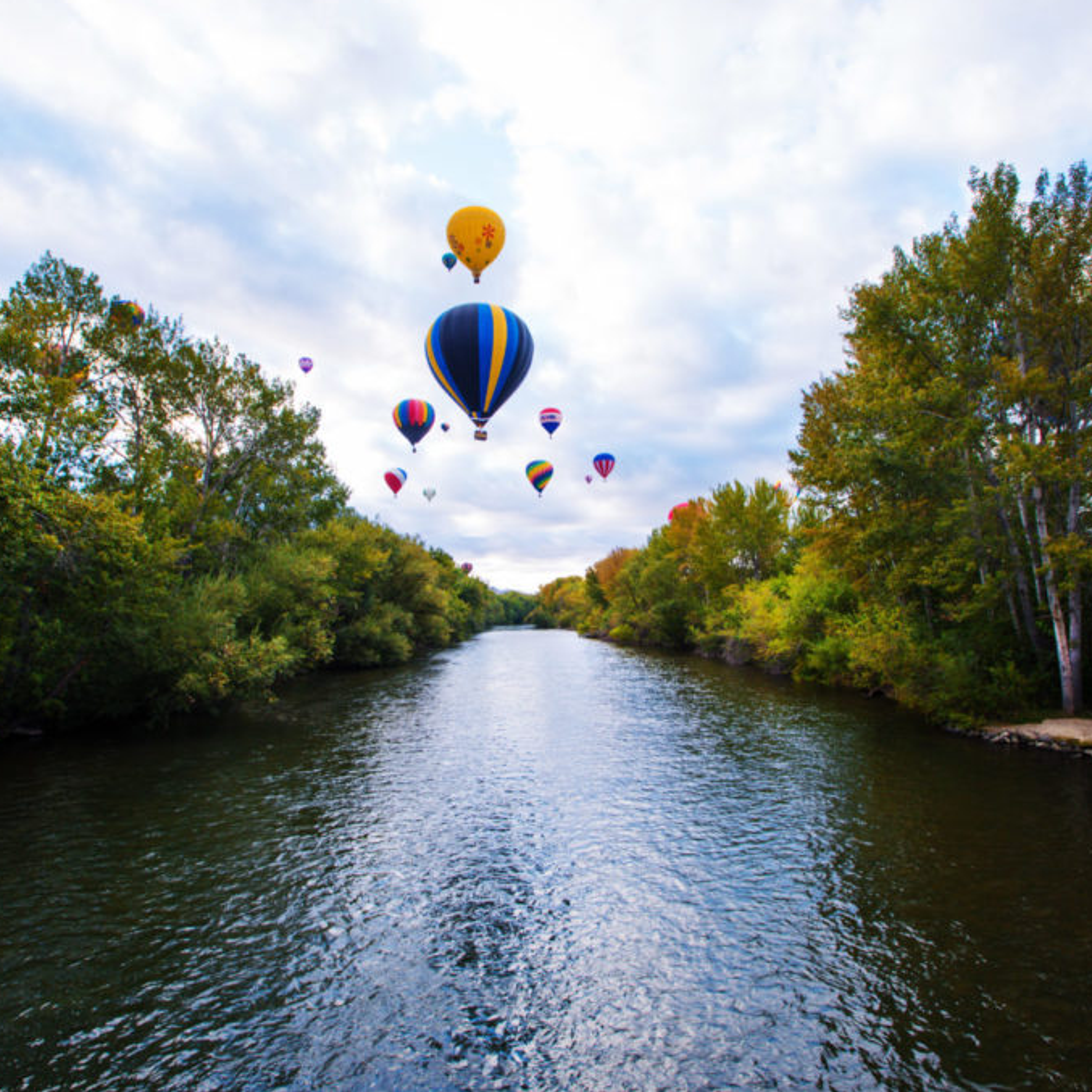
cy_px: 542
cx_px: 532
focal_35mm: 18
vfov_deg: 80.7
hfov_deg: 80.7
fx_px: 642
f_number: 6.3
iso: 200
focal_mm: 14
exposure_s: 1/100
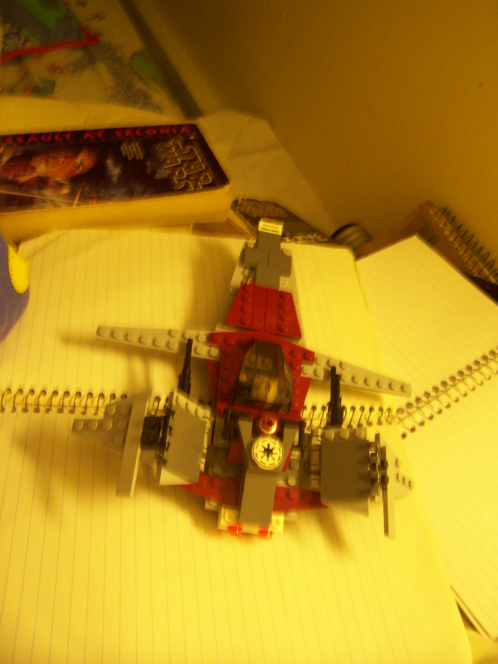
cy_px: 332
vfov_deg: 54.0
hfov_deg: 41.8
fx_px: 652
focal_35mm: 34
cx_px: 249
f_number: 2.7
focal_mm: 5.6
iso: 160
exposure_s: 1/8.96
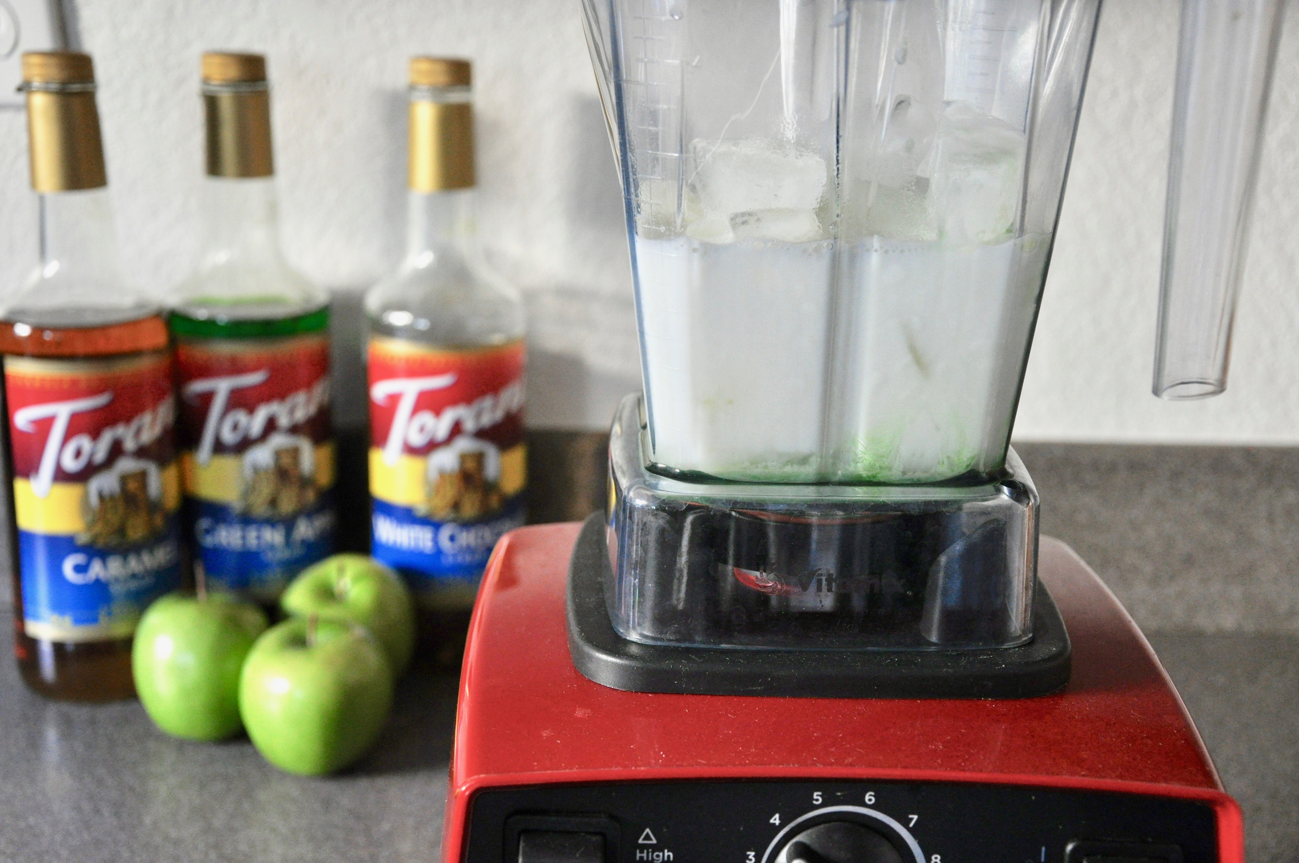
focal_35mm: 51
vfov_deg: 26.4
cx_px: 650
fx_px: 1838
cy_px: 432
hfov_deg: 38.9
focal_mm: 34
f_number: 5.6
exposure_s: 1/20
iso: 800
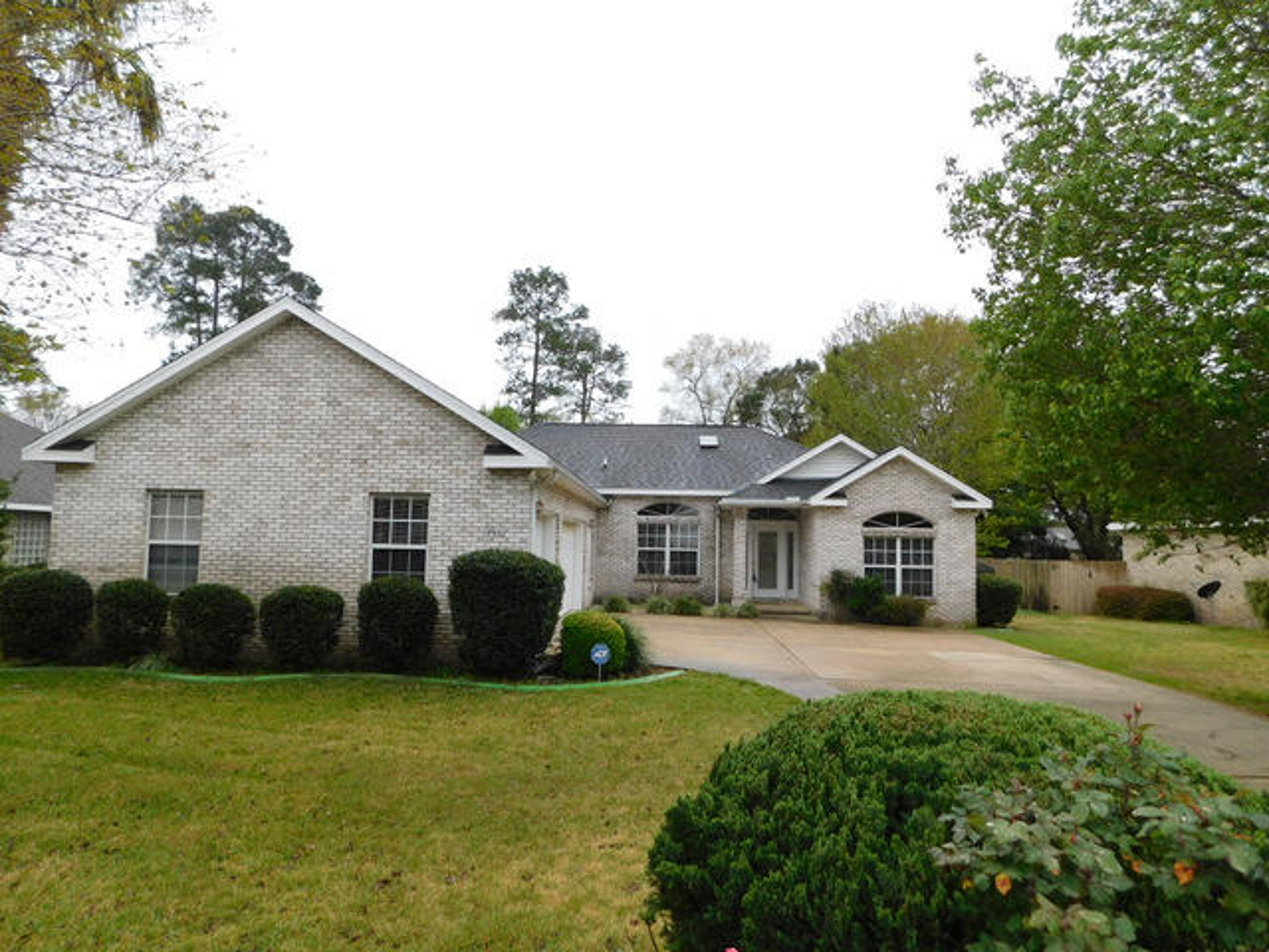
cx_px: 634
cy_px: 476
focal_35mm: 23
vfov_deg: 58.9
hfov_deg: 73.9
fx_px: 843
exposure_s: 1/250
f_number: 3
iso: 125
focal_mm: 4
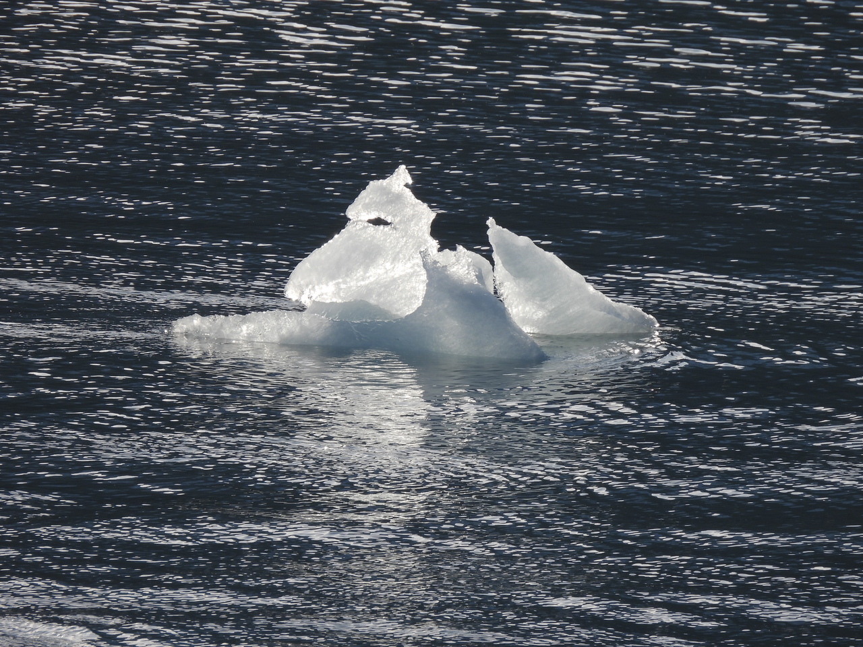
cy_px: 324
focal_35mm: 1100
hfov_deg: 1.8
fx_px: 27424
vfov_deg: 1.4
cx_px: 432
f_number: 5.6
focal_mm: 196
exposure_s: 1/640
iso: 100
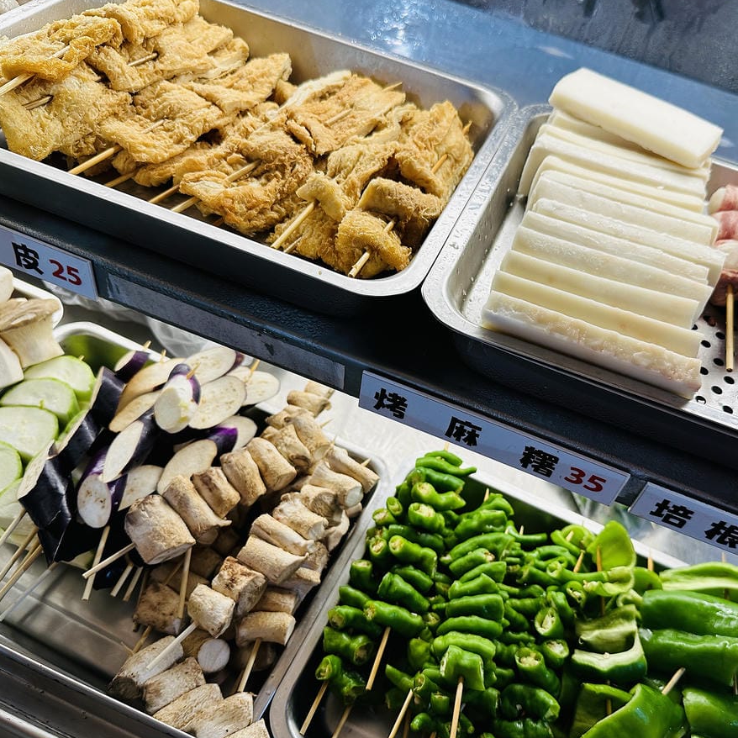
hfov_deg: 55.1
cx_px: 449
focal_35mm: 29
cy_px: 371
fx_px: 699
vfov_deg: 55.6
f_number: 1.78
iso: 80
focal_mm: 6.86
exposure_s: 1/120
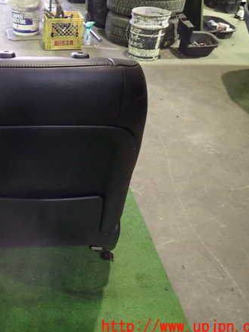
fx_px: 326
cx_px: 46
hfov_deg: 39.9
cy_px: 167
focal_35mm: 34
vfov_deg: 53.9
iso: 800
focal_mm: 4.5
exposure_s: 1/20
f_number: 2
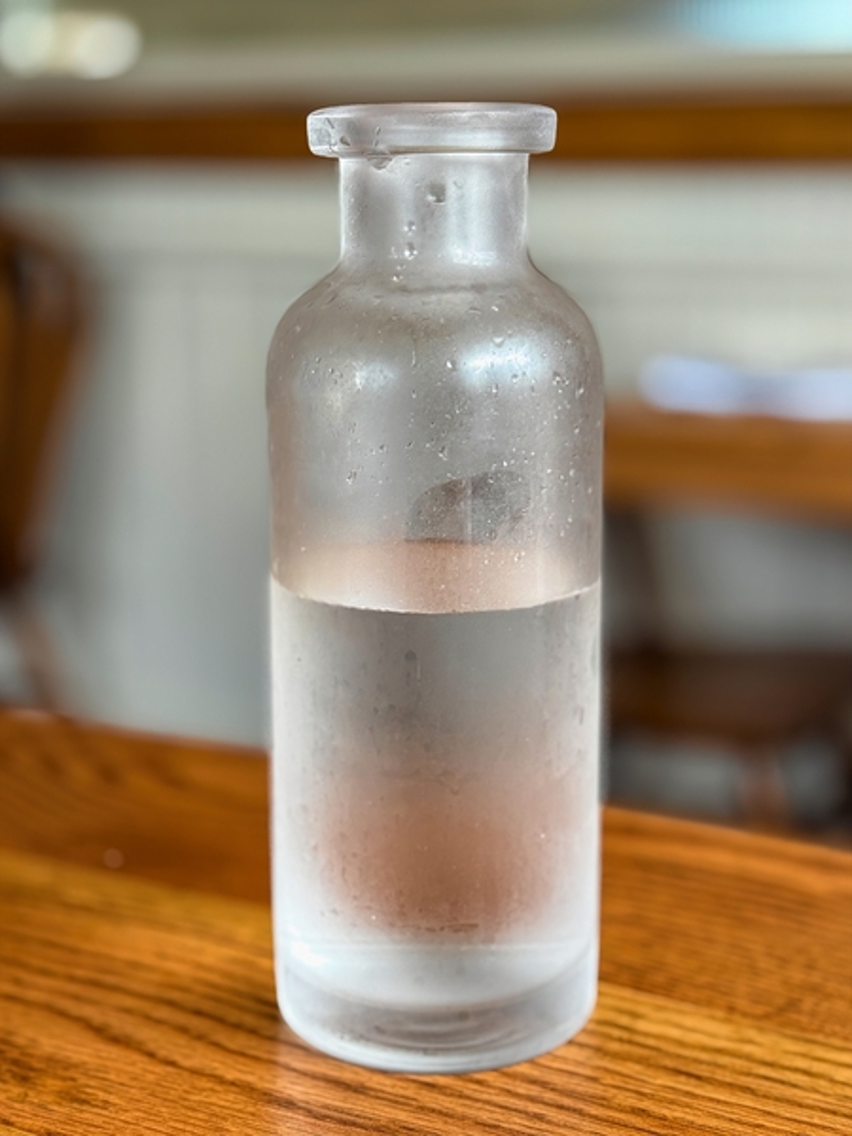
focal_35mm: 48
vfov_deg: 39.7
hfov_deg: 30.3
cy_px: 568
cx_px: 426
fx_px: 1575
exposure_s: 1/279
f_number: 1.78
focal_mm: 6.76
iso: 64
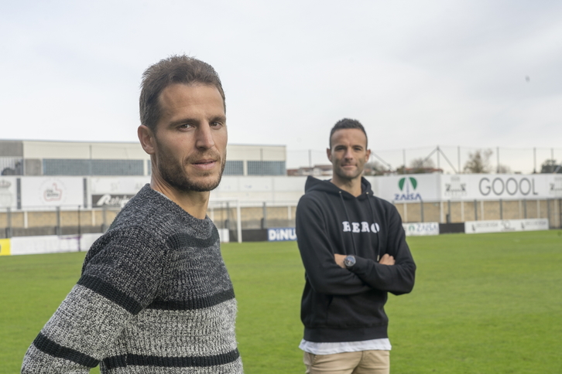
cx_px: 281
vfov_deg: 21.2
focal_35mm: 64
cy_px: 187
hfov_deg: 31.4
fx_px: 999
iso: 100
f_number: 10
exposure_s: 1/60
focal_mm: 64
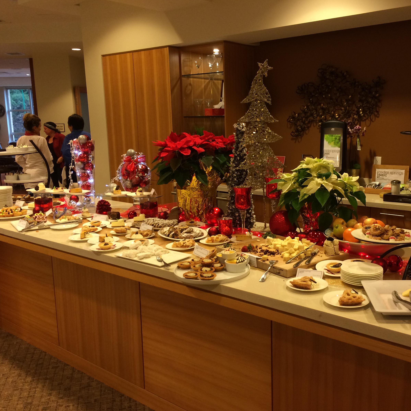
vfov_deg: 47.2
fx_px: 470
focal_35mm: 35
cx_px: 258
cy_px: 208
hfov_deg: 46.8
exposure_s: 1/30
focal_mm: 4.15
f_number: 2.2
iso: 100
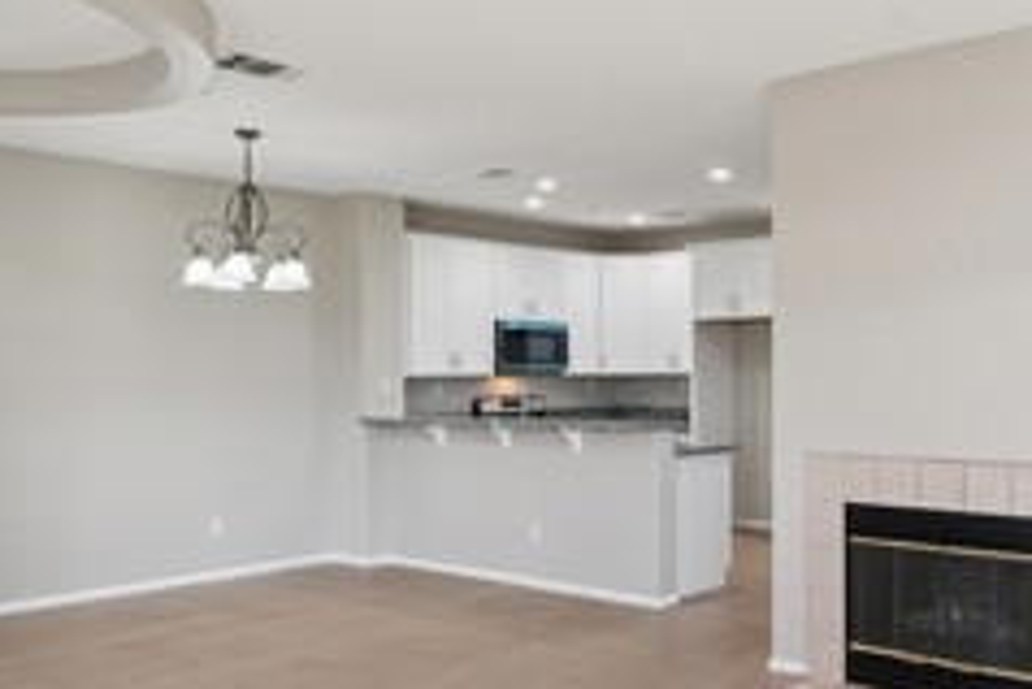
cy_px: 401
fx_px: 1004
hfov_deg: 52.4
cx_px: 754
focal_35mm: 35
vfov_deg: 37.8
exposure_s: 1/25
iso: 400
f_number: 8
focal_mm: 13
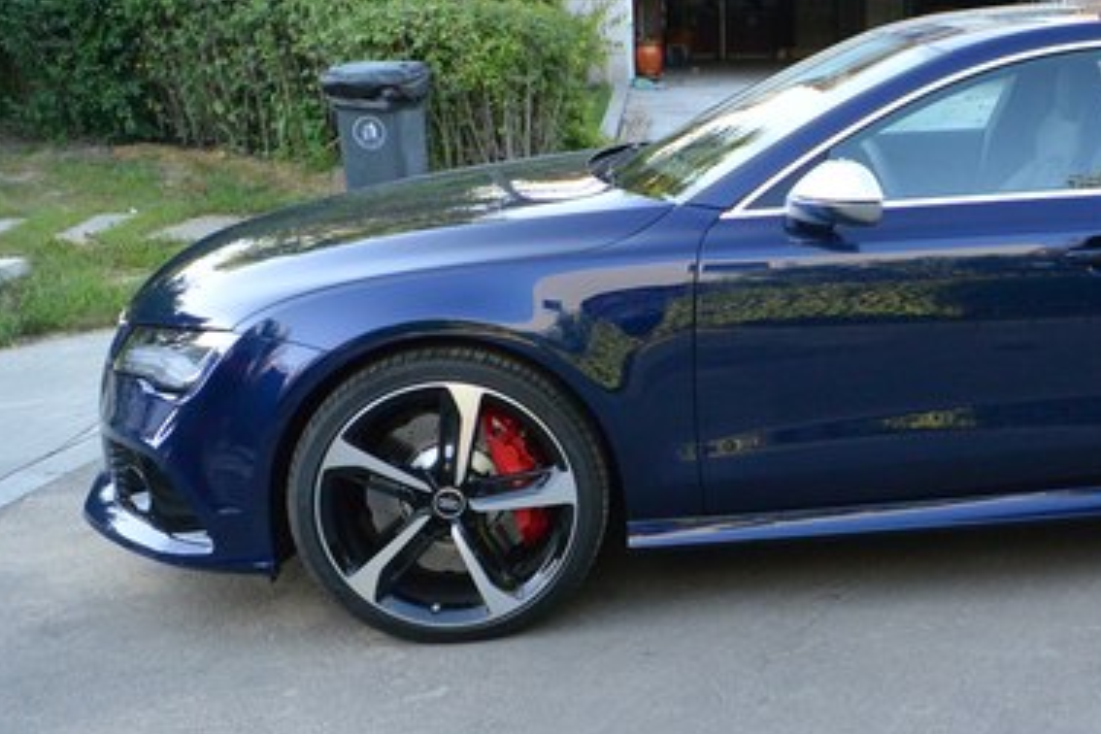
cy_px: 351
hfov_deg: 37.0
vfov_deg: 27.0
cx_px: 993
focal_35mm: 50
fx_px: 1529
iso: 280
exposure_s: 1/125
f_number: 4.5
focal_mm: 10
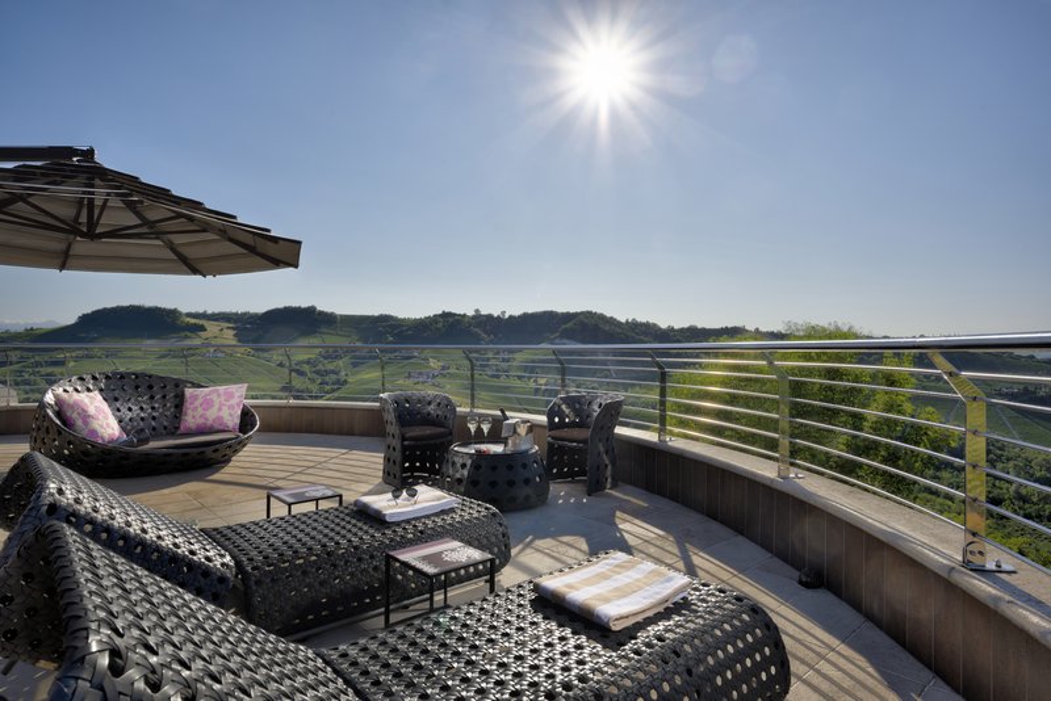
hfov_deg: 84.0
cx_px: 526
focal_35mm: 20
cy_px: 350
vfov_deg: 62.0
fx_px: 584
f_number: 13
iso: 100
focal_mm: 20
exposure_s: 1/250
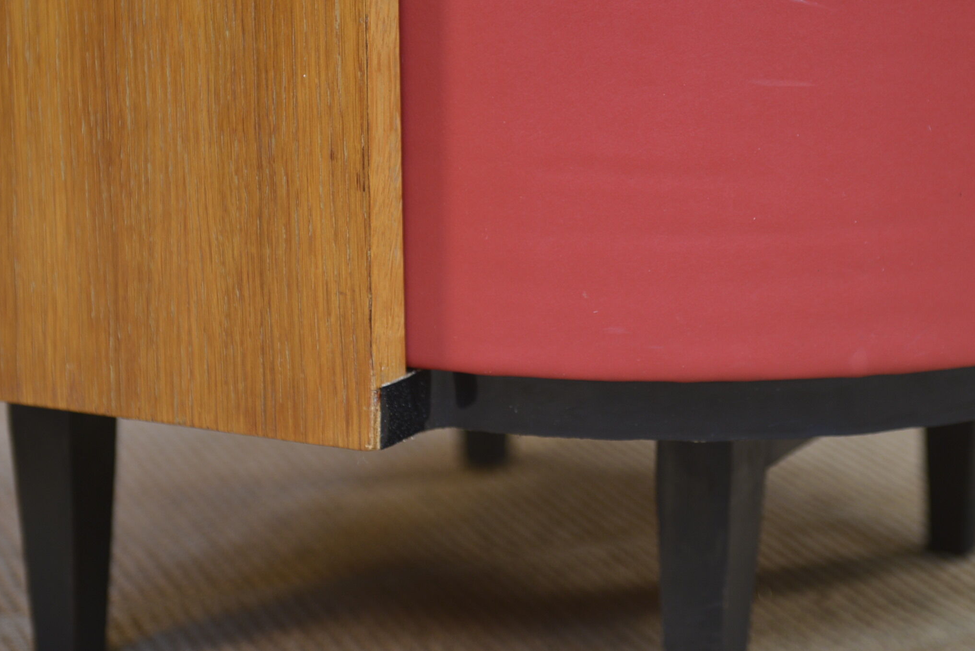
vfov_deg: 13.1
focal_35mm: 105
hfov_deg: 19.4
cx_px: 587
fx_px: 2845
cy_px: 294
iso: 250
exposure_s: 1/50
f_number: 2.8
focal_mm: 58
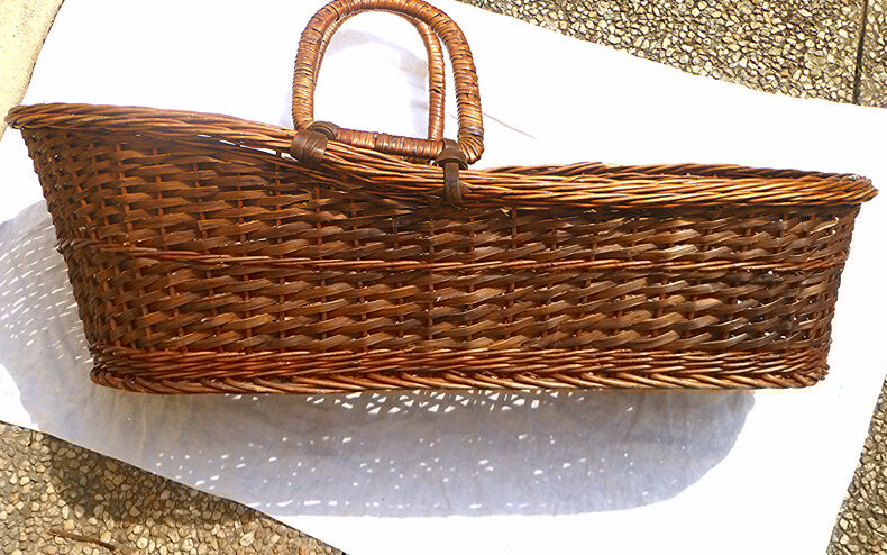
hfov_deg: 45.3
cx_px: 441
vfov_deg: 29.1
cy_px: 219
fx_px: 1064
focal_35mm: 44
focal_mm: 7.4
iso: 80
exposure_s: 1/1000
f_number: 3.7
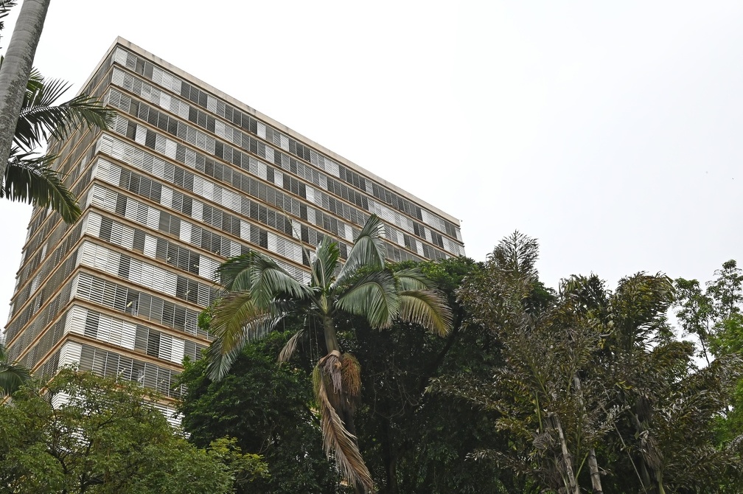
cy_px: 247
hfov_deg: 53.2
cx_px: 372
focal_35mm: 36
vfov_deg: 36.8
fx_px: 742
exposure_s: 1/160
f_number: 22
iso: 1600
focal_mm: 36
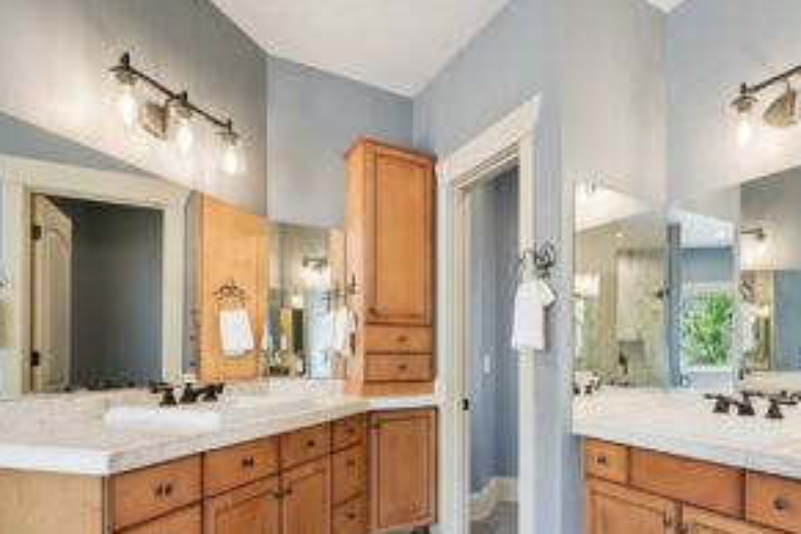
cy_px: 362
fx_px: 489
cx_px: 498
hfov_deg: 77.2
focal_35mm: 22
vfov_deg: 55.8
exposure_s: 1/13
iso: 400
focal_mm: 16
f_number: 8
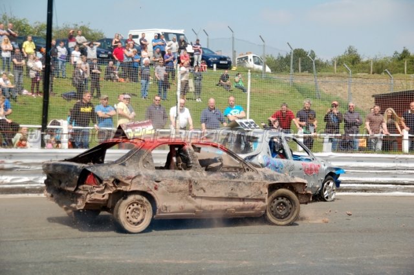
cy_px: 138
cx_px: 207
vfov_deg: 16.5
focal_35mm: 82
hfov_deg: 24.6
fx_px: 948
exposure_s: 1/1000
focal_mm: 55
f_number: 5.3
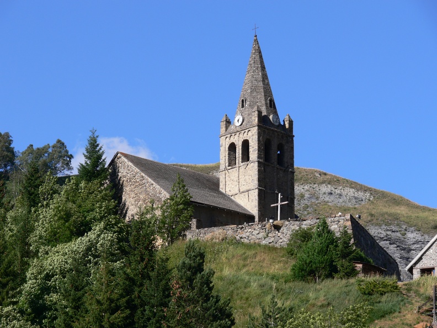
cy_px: 164
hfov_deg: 10.9
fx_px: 2298
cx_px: 218
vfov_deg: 8.2
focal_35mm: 182
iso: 80
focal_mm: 38.4
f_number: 5.6
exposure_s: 1/320
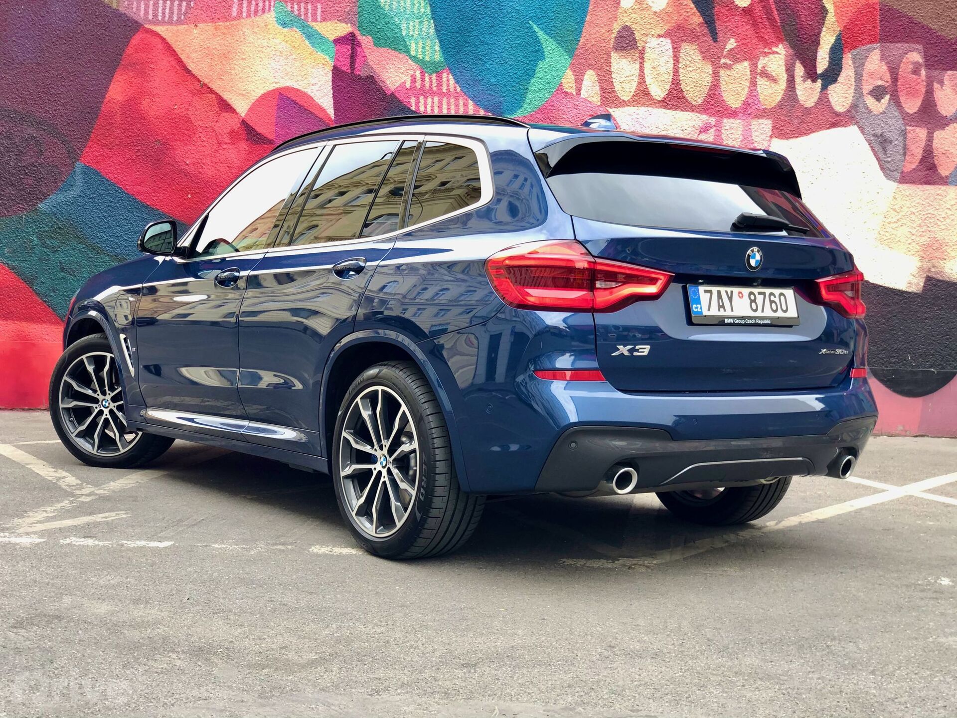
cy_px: 359
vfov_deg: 28.0
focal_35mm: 52
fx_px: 1438
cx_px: 478
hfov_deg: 36.8
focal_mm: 6
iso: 20
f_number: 2.4
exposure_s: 1/50
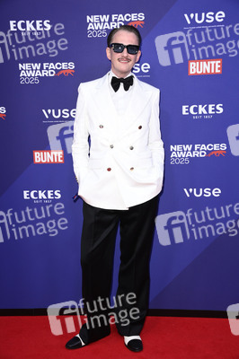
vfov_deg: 41.1
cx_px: 120
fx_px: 479
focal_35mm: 48
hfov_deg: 28.0
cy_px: 180
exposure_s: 1/250
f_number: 5.6
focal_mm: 48
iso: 800
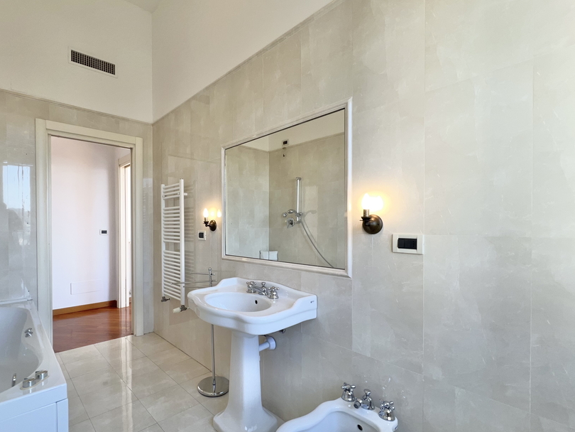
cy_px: 231
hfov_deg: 93.6
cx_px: 239
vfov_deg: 78.0
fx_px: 266
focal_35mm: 16
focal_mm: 1.57
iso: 25
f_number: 1.8
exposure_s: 1/121
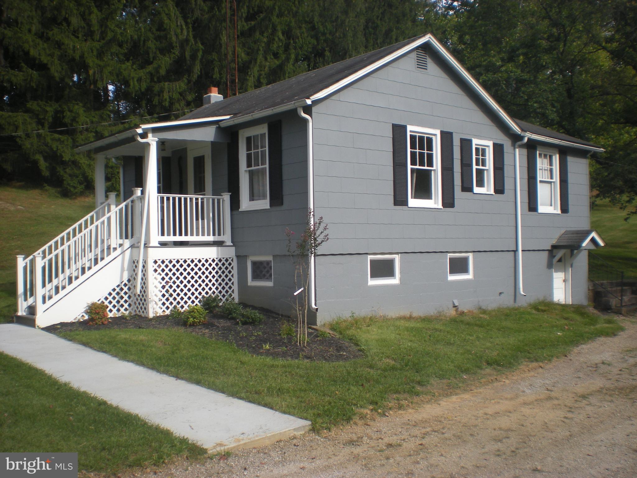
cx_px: 318
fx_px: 699
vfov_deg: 37.7
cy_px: 239
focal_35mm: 38
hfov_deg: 49.0
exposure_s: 1/256
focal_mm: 6.3
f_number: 4.6
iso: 64
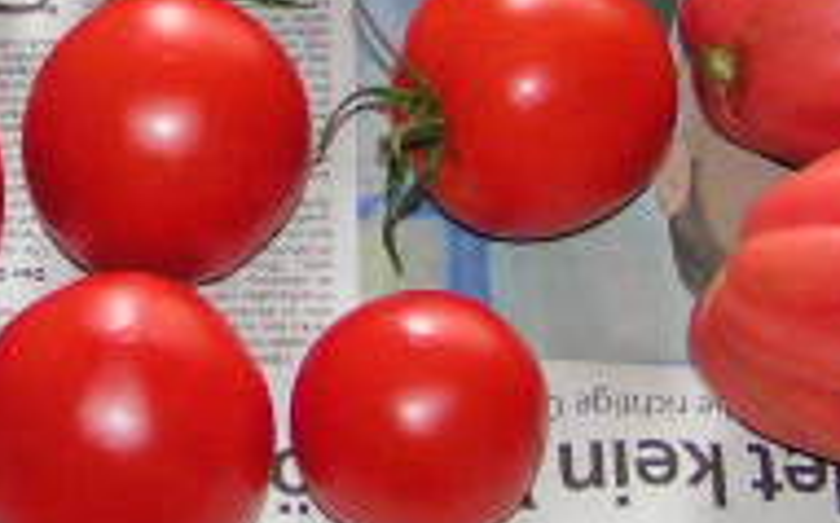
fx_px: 3088
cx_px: -13
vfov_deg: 9.6
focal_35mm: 135
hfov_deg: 15.2
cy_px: -62
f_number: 2.8
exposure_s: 1/40
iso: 200
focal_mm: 5.8
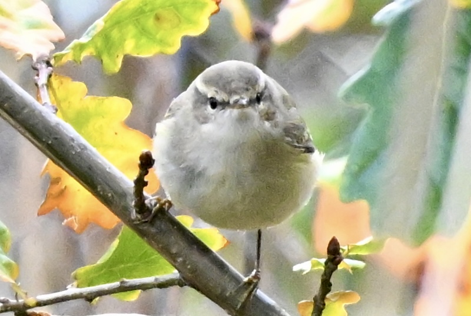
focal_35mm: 900
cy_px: 158
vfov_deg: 1.5
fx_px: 11792
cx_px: 236
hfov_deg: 2.3
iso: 6400
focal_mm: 600
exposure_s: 1/800
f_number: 6.3
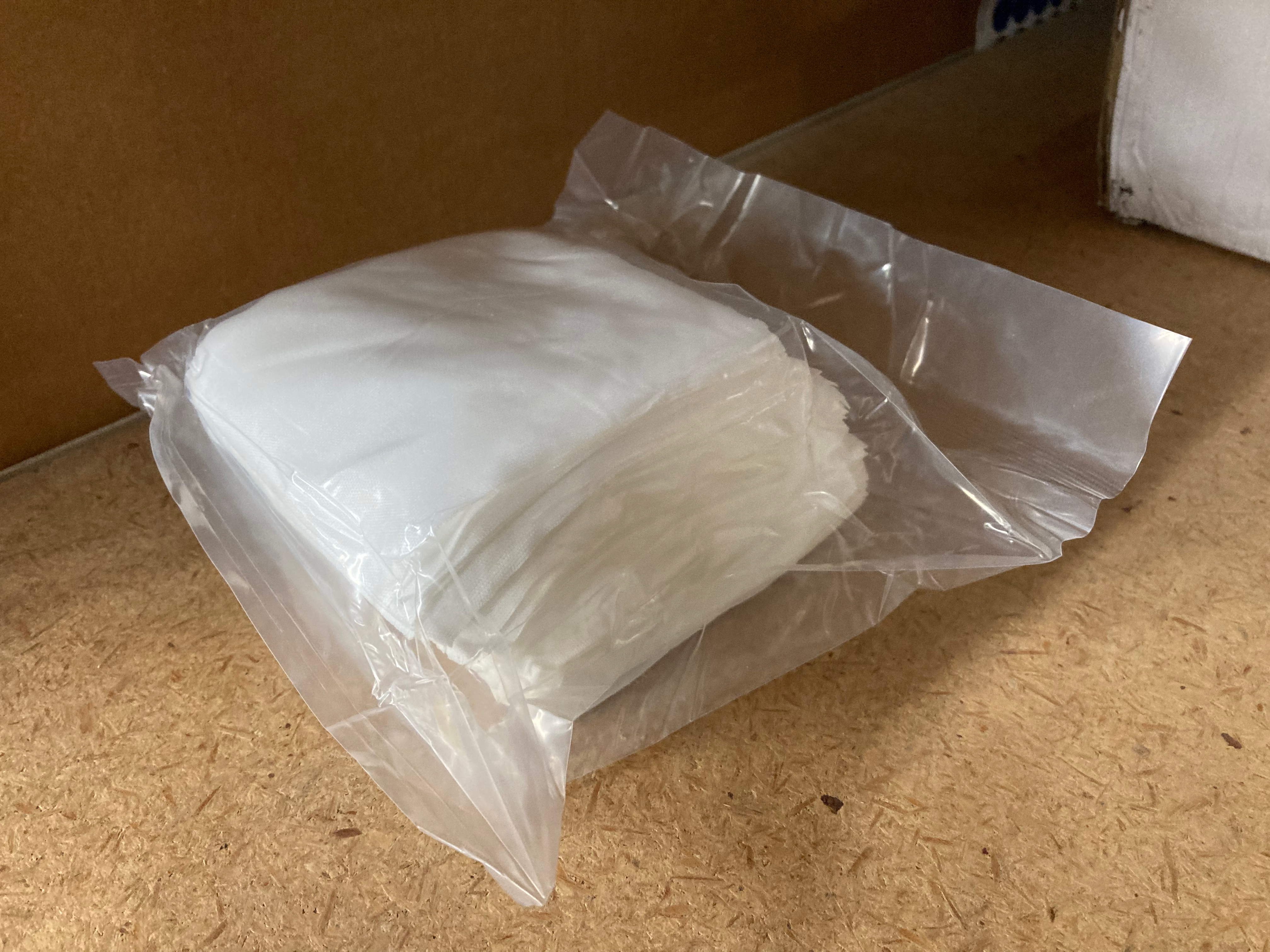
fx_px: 1027
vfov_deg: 49.7
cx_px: 635
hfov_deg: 63.4
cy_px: 476
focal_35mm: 28
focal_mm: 3.99
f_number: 1.8
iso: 400
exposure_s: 1/35
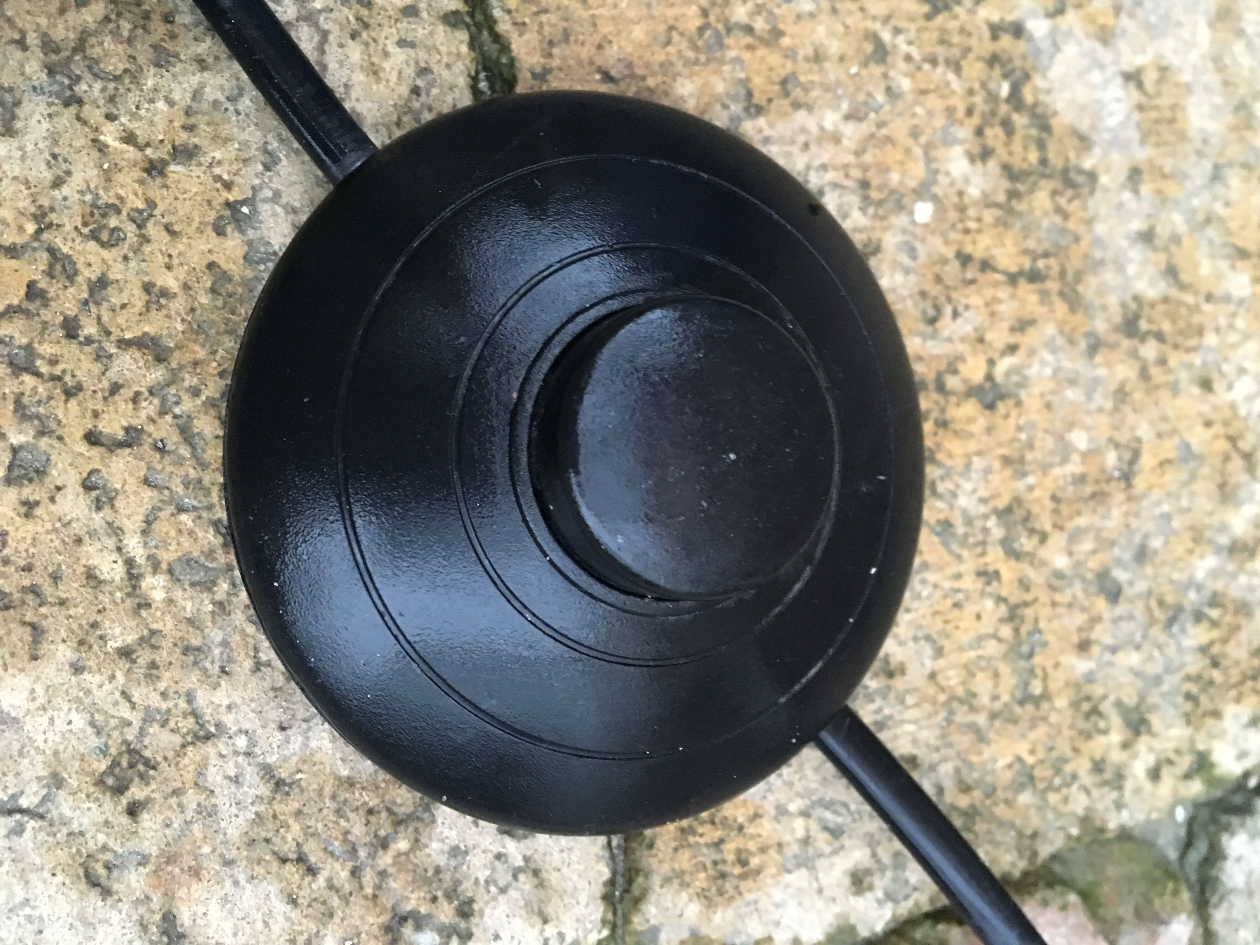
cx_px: 630
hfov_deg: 61.7
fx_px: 1056
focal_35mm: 29
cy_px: 472
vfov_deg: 48.2
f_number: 2.2
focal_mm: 4.15
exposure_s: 1/17
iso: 320
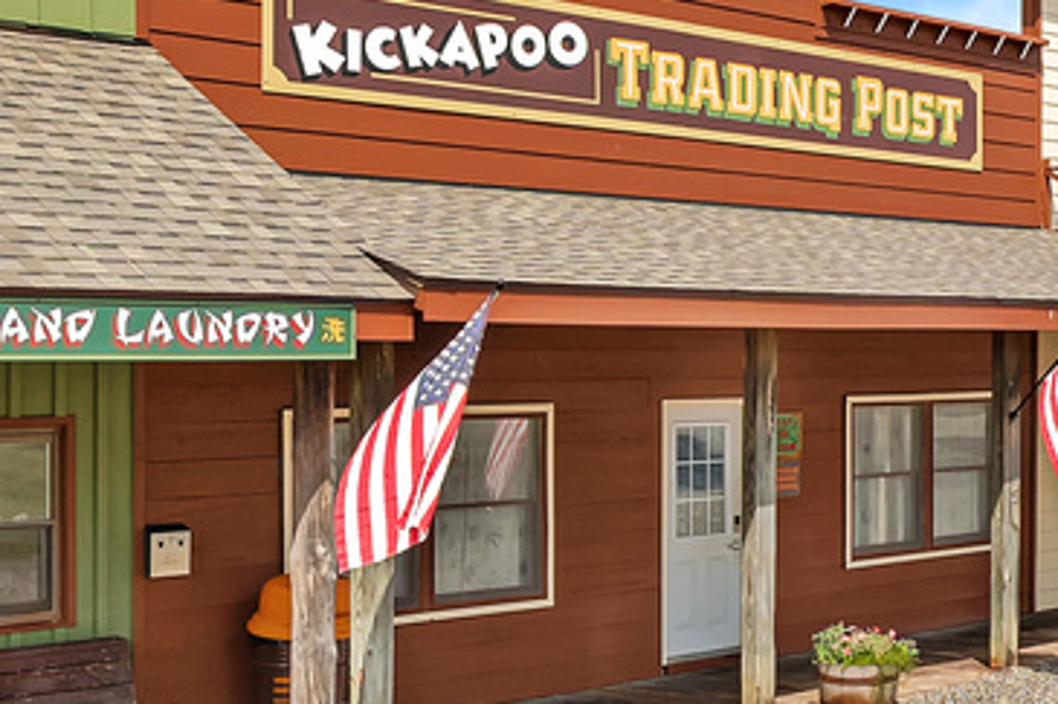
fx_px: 2151
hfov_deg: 23.9
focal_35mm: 73
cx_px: 1419
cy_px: 351
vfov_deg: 18.6
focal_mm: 16.5
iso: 500
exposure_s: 1/500
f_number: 8
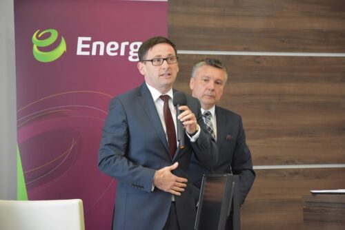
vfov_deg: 8.7
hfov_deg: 13.0
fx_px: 1510
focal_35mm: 158
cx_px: 172
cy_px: 115
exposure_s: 1/60
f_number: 5.6
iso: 2200
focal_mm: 105
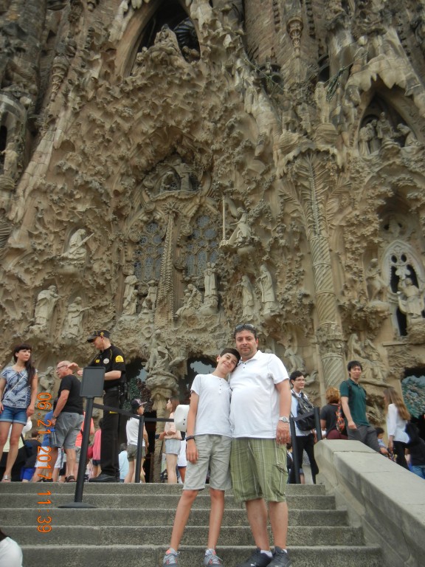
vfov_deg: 60.0
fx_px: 491
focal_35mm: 30
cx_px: 212
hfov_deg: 46.8
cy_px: 284
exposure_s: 1/286
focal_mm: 5.4
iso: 160
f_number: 3.5
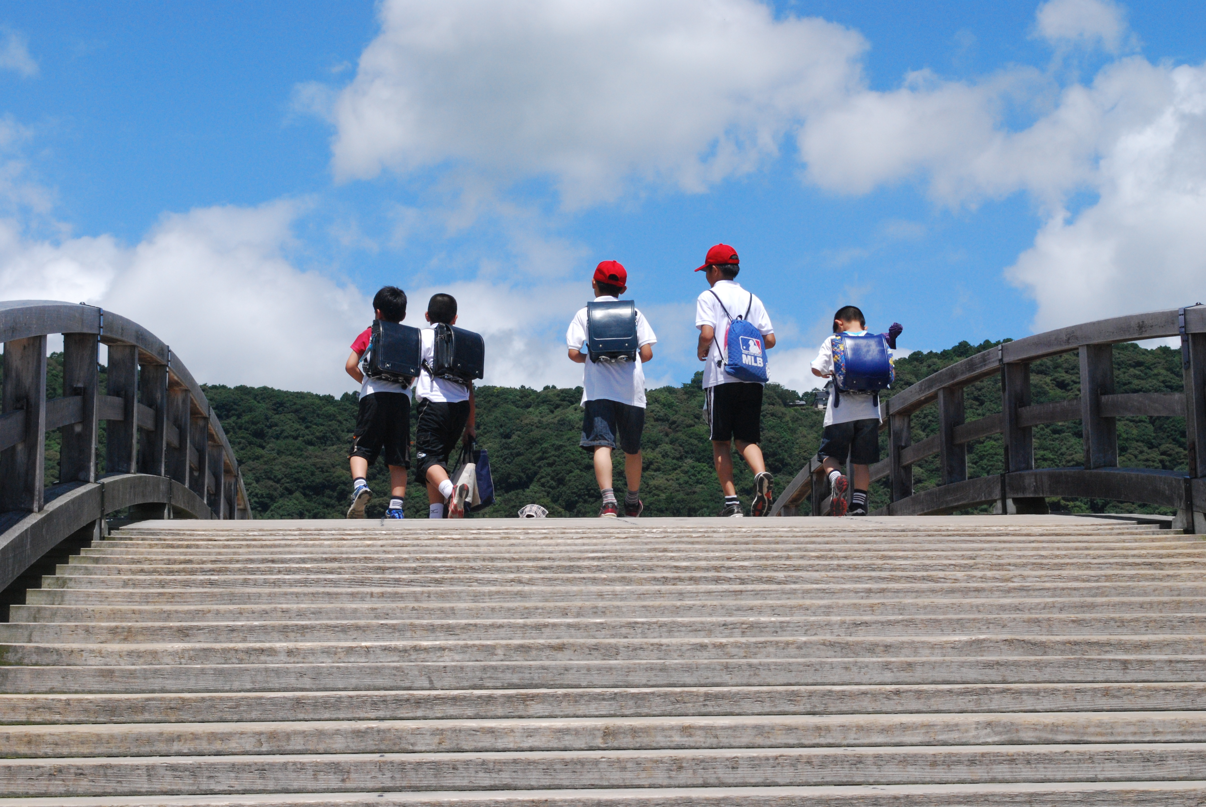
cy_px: 404
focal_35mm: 75
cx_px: 603
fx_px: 2516
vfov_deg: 18.2
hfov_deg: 27.0
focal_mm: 50
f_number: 14
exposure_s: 1/800
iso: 800
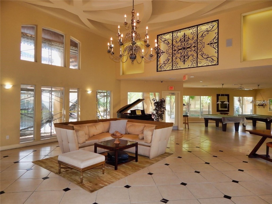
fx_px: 181
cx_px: 136
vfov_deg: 58.9
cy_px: 102
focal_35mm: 23
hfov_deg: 73.9
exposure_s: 1/100
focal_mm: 4
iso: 125
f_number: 3
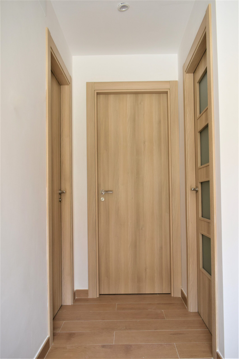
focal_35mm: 30
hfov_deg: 43.6
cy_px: 180
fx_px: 299
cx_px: 120
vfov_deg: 61.9
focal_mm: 20
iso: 400
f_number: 5.6
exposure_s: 1/125
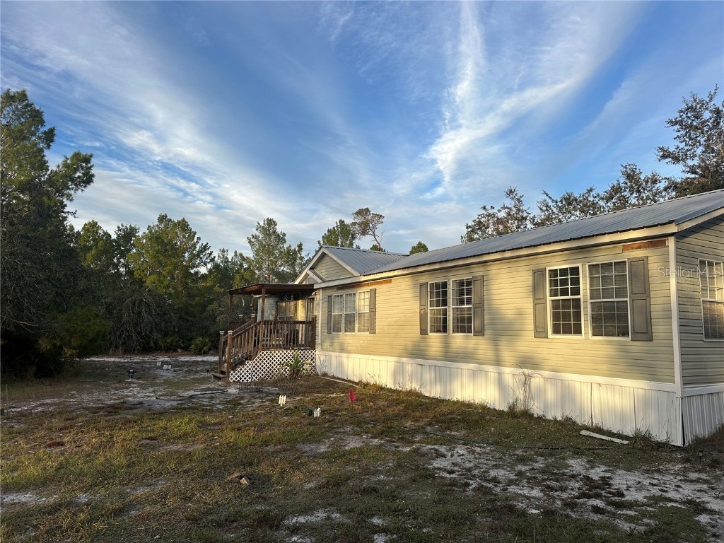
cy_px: 272
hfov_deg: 71.6
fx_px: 502
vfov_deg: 56.8
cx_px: 362
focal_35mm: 24
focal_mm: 6.86
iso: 80
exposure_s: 1/1357
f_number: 1.78
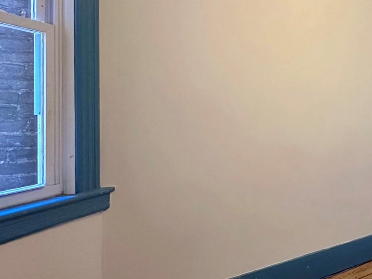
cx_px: 352
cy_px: 110
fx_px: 344
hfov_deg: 49.0
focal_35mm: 32
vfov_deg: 43.9
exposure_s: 1/60
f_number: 2.2
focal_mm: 2.22
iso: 500
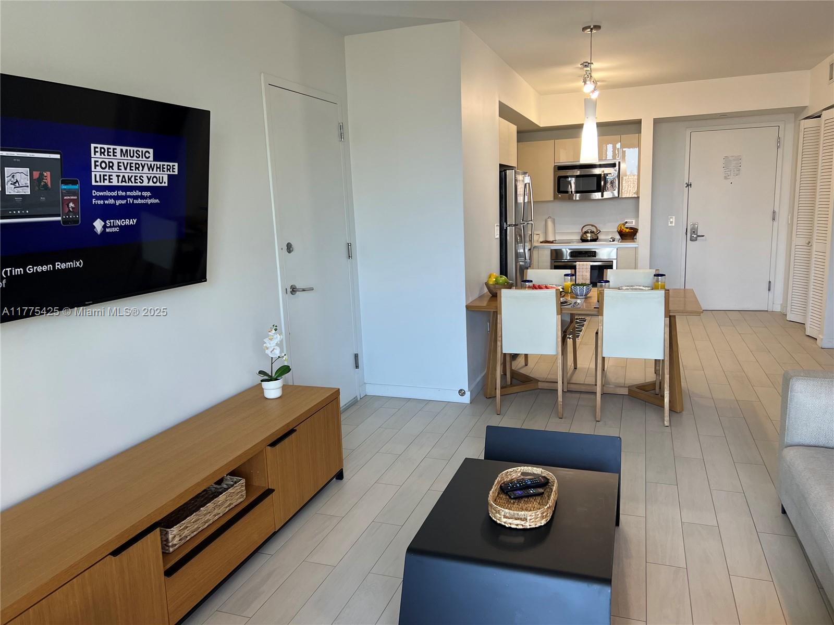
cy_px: 312
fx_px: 626
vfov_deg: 53.1
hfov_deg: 67.3
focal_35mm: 26
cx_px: 417
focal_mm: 5.7
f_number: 1.5
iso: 64
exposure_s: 1/60
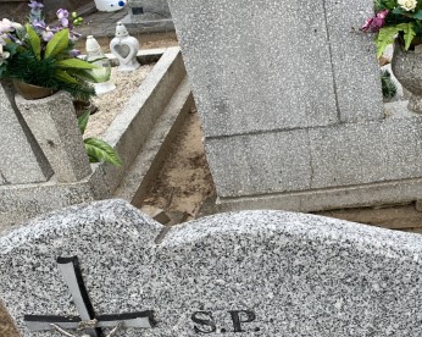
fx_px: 586
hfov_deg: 37.9
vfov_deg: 31.8
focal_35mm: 47
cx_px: 345
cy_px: 221
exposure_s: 1/534
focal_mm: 4.25
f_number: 1.8
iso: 25
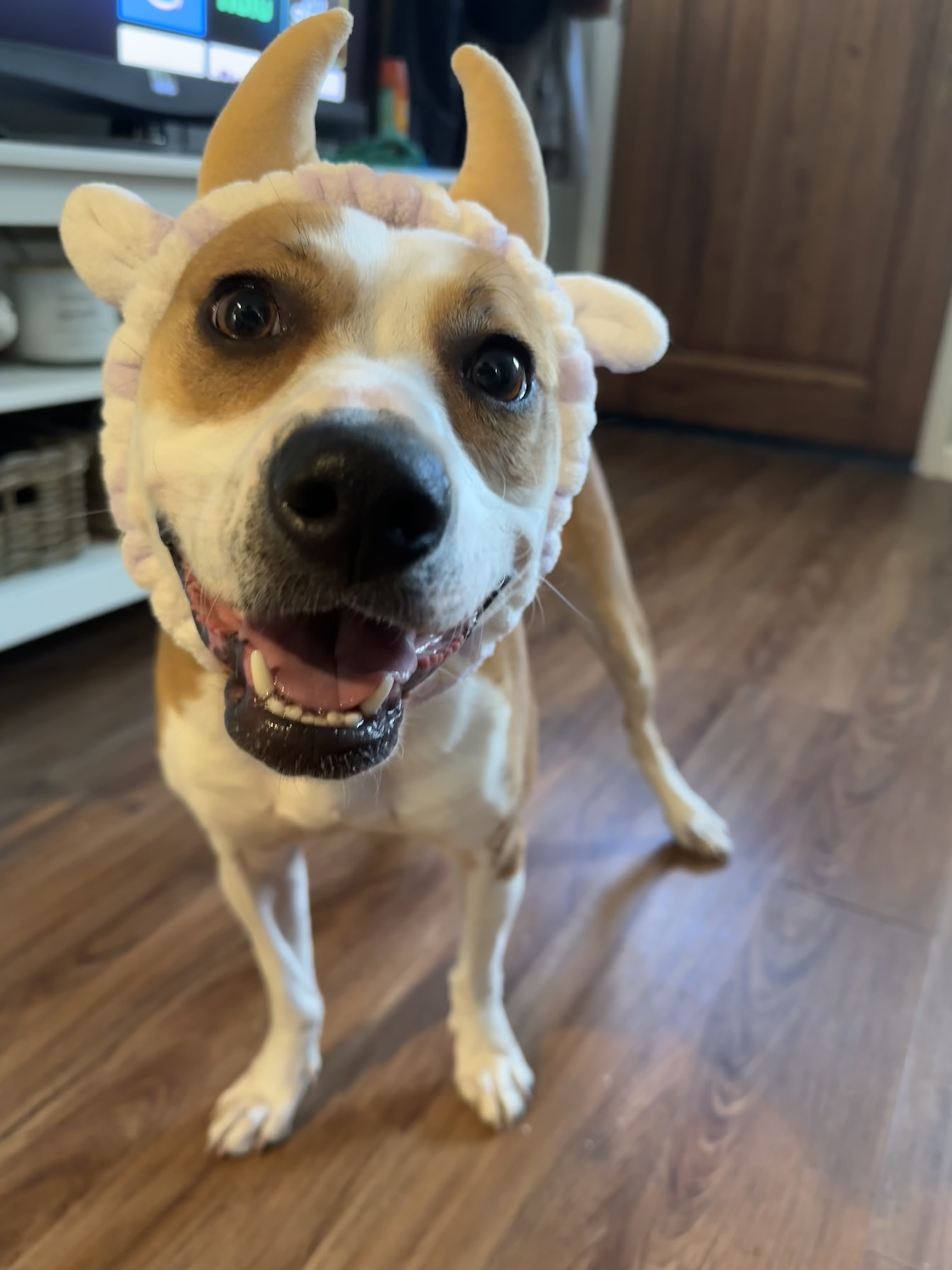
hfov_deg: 56.8
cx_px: 476
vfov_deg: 71.6
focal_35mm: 24
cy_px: 635
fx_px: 880
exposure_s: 1/60
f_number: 1.78
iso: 640
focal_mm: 6.86
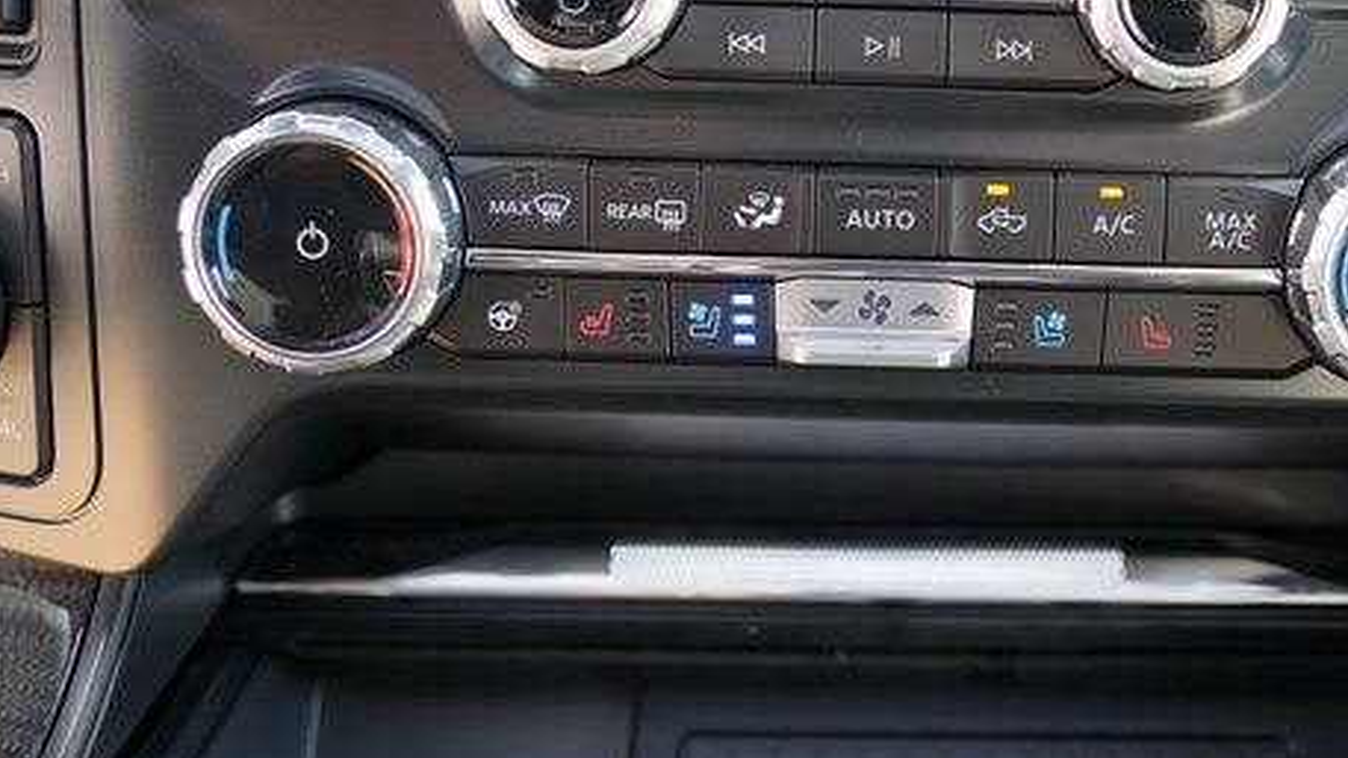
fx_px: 1573
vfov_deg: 26.8
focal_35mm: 44
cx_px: 885
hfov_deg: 45.8
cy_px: 199
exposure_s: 1/60
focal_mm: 30
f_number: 4
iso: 250
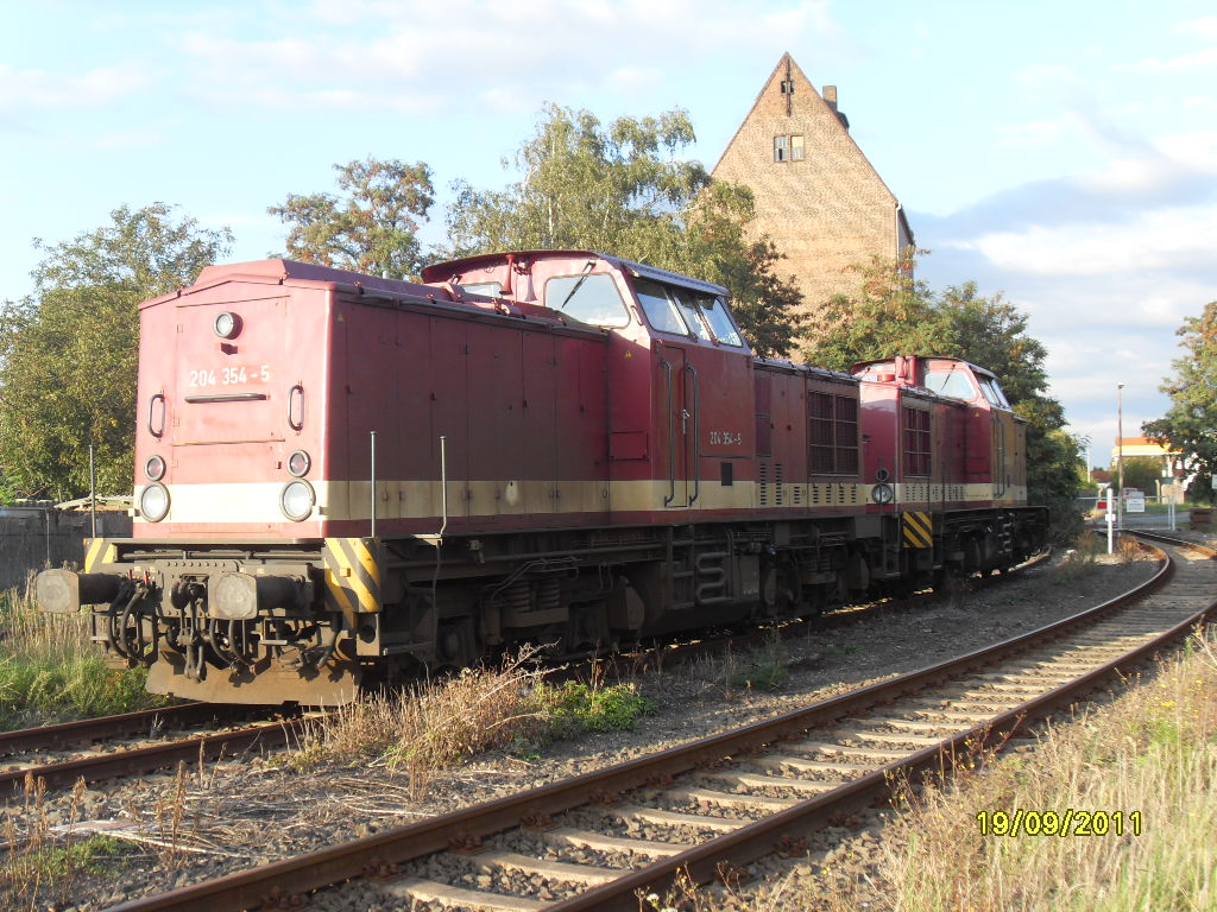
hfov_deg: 38.2
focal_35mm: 50
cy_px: 456
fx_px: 1758
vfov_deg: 29.1
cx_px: 608
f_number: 3.4
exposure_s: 1/180
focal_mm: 8.4
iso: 80
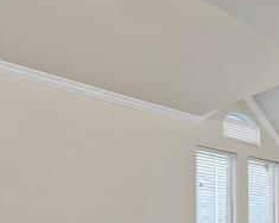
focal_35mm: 49
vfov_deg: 28.3
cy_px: 240
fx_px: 405
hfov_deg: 36.3
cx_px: 237
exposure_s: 1/2
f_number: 8
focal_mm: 12
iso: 640
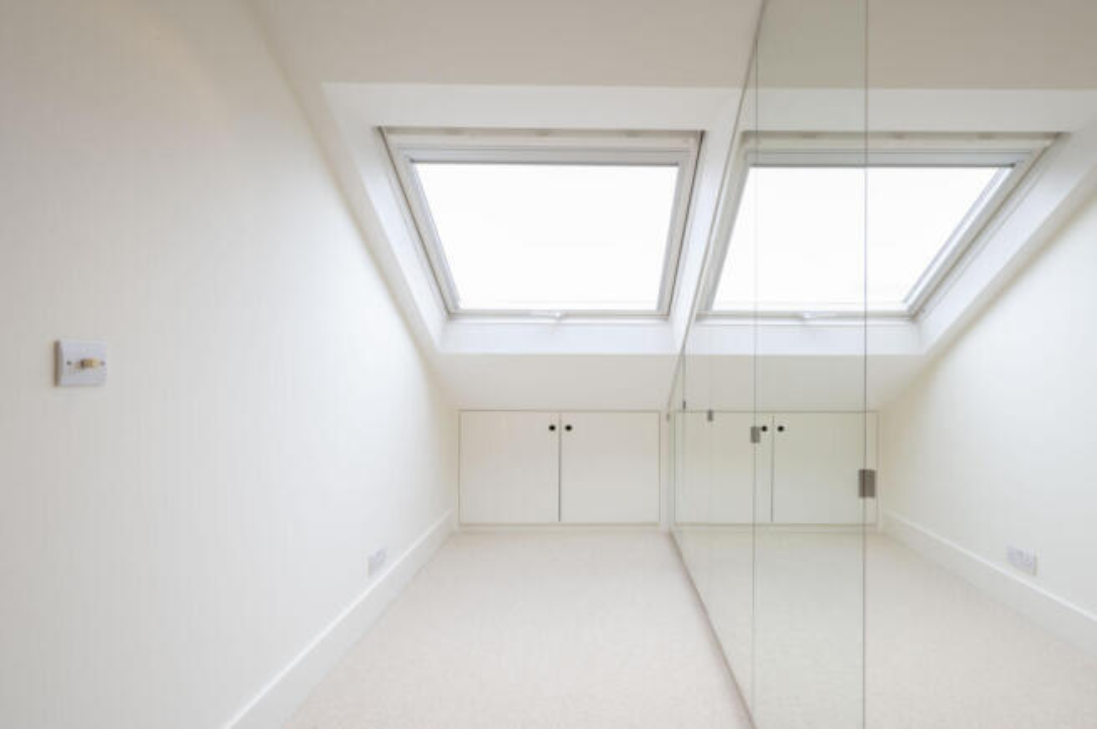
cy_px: 364
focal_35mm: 16
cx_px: 548
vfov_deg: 75.4
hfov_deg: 98.6
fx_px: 472
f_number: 16
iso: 250
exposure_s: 1/10
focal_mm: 15.5
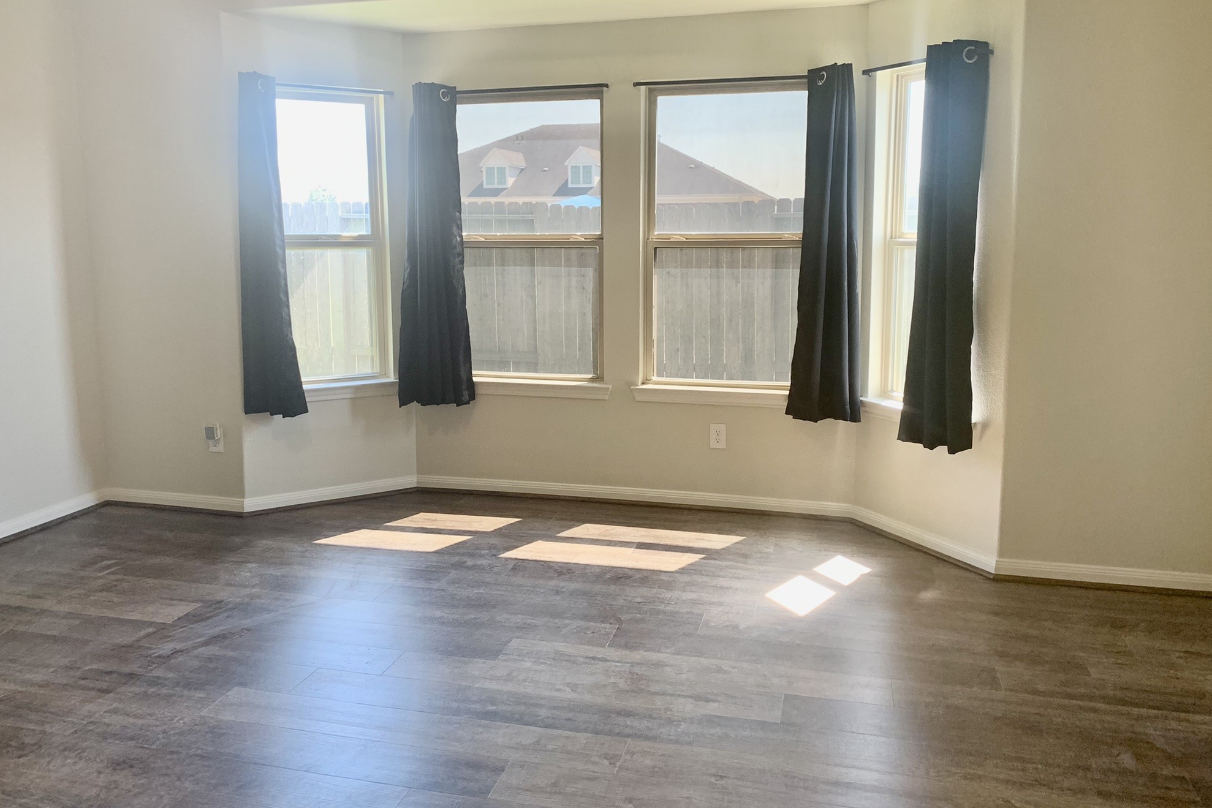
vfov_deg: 46.3
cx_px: 600
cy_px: 361
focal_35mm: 28
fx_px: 943
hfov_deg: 65.5
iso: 100
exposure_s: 1/78
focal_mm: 4.25
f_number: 1.8
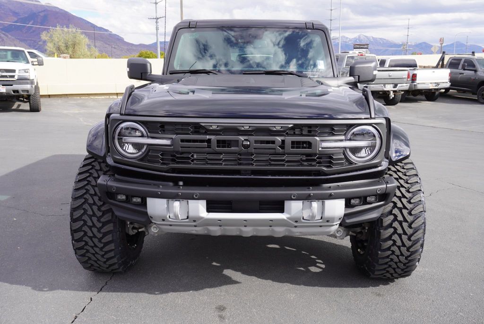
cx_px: 242
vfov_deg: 40.0
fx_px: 444
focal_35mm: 33
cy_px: 162
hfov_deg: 57.2
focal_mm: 22
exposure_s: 1/100
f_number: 7.1
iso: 100
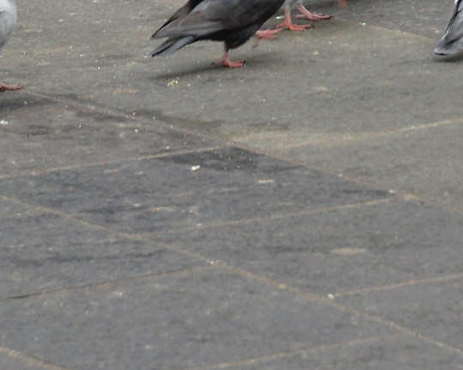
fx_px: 6876
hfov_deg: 3.8
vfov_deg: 3.1
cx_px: 591
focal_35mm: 502
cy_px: -314
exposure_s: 1/200
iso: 1600
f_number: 7.1
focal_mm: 120
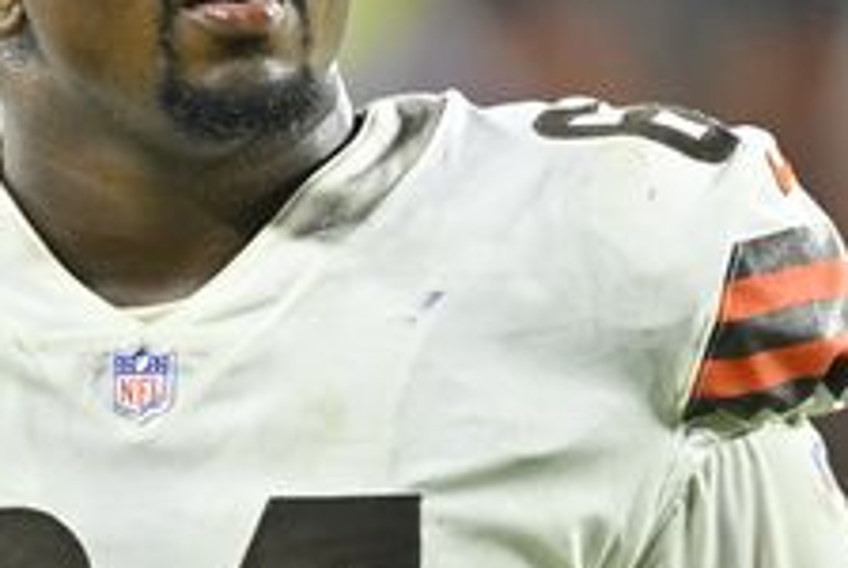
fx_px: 23539
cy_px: 131
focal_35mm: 998
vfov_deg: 1.4
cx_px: 295
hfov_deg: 2.1
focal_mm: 560
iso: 6400
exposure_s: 1/1600
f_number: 4
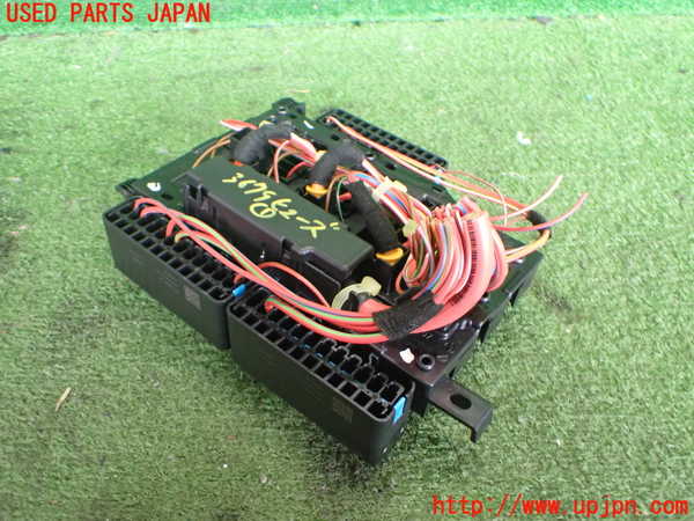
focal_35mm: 30
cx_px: 347
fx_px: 601
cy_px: 260
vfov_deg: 46.8
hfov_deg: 60.0
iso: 800
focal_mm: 5.4
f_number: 2.3
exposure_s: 1/80
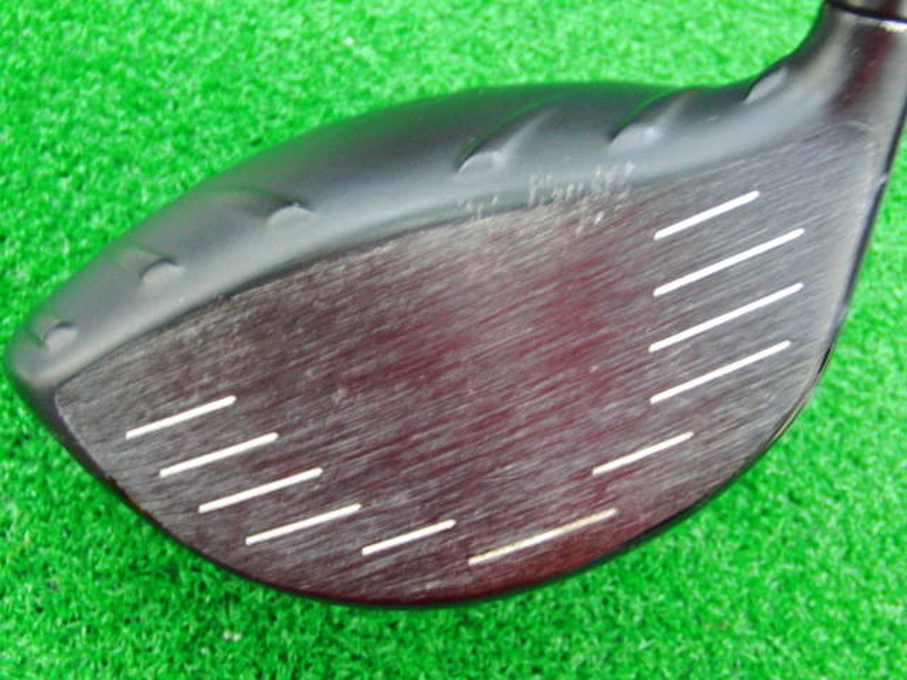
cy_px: 340
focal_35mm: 43
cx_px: 454
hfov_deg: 43.9
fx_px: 1127
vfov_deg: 33.6
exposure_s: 1/10
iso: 400
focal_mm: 7.54
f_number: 3.7
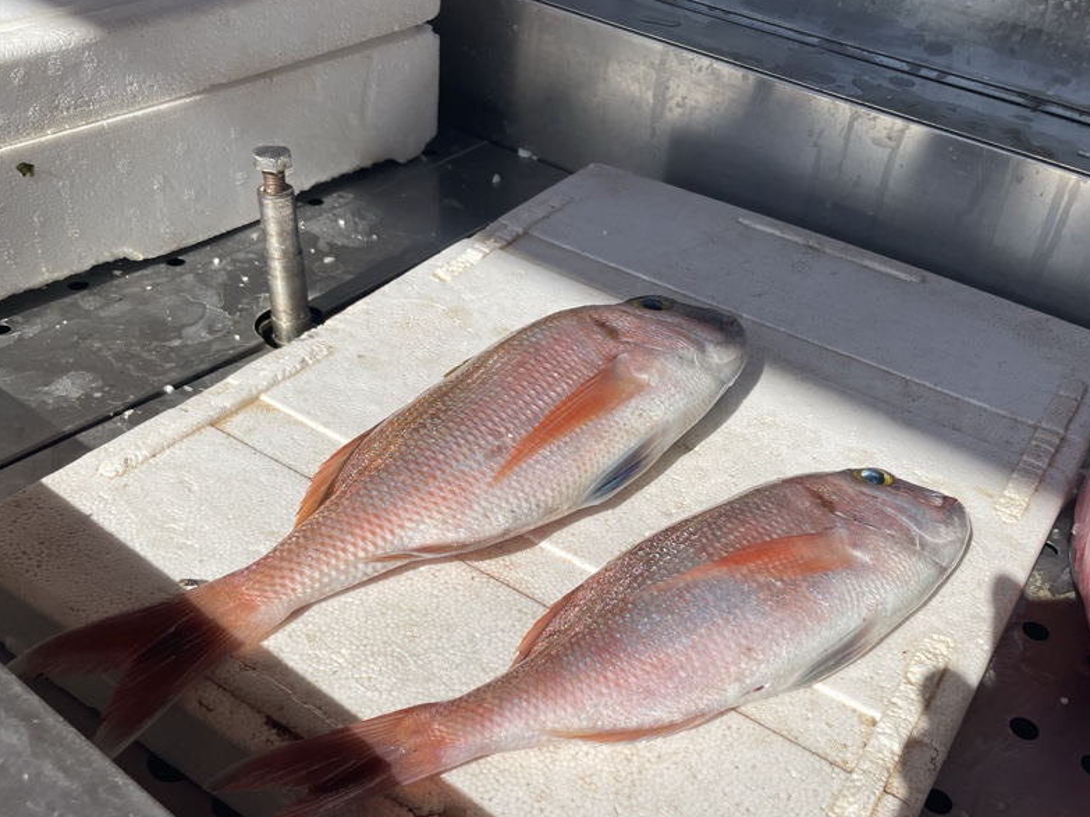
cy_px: 461
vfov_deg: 41.7
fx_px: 1070
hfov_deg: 54.0
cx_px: 551
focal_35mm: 34
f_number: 1.6
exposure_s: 1/5556
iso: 32
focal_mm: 4.2
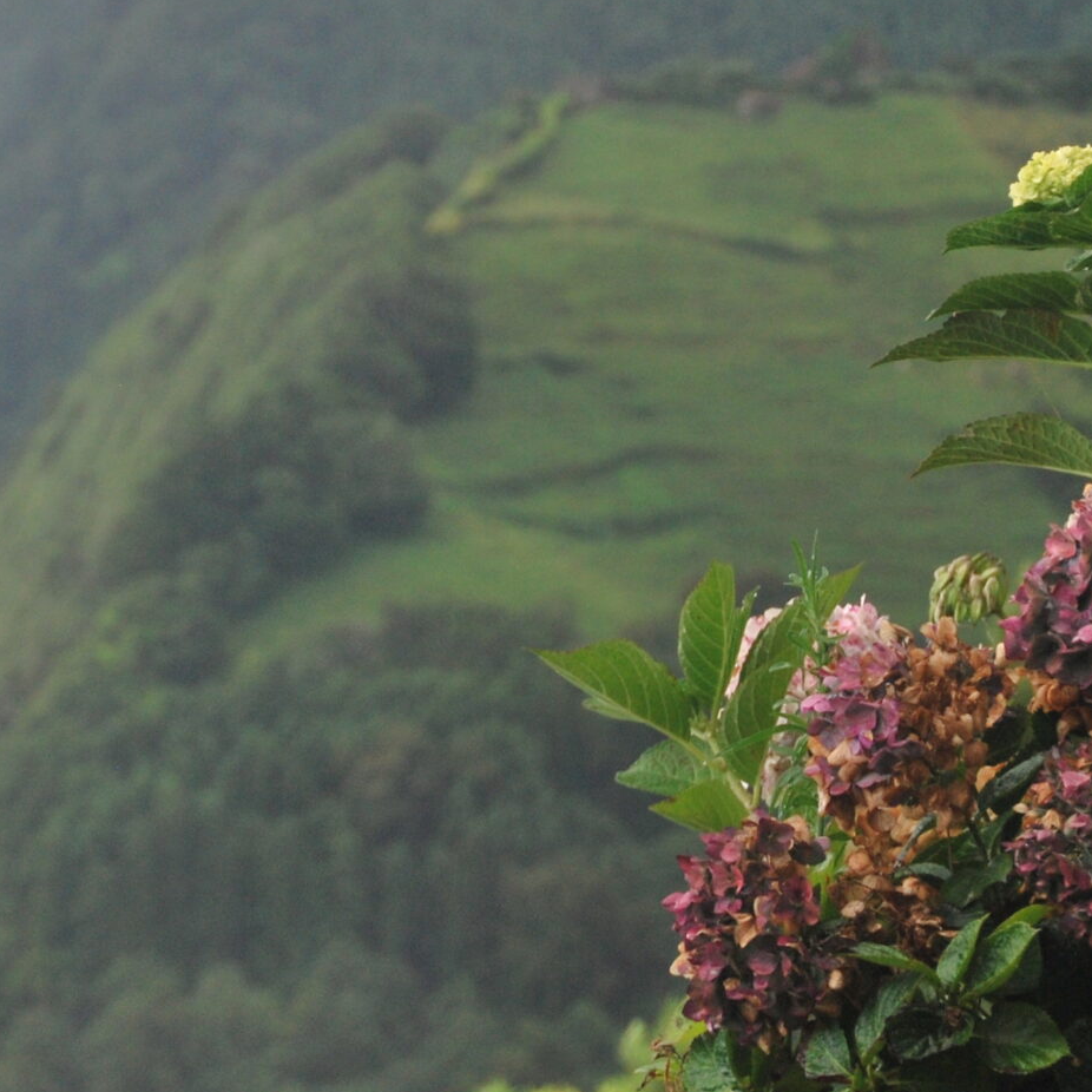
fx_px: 8816
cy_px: 328
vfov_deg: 7.1
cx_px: 146
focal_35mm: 247
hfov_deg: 7.1
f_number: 5.6
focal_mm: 70
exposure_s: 1/320
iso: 200
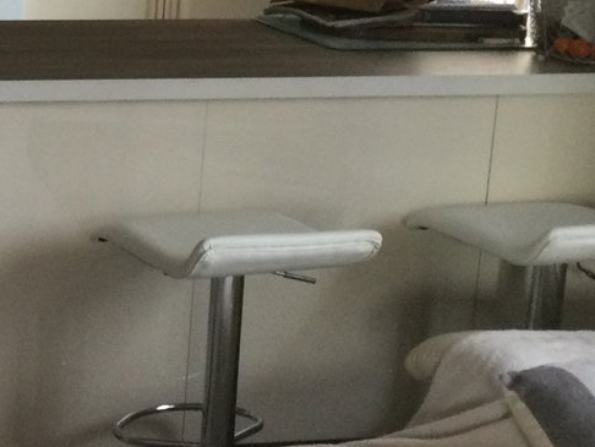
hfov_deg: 17.9
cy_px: 48
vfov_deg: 14.4
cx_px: -204
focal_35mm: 102
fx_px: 1754
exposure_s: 1/33
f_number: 2.4
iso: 100
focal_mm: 3.3
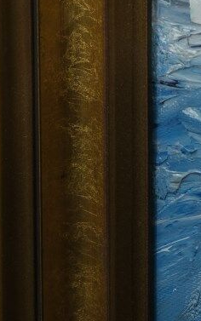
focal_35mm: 134
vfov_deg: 14.7
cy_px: -131
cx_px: 103
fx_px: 1173
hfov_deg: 9.8
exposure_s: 1/40
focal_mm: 26
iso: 800
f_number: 4
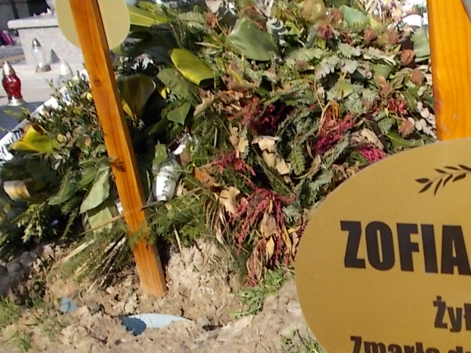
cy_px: 285
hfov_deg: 31.0
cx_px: 403
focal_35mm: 60
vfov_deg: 24.0
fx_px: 817
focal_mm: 4.6
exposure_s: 1/125
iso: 80
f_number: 8
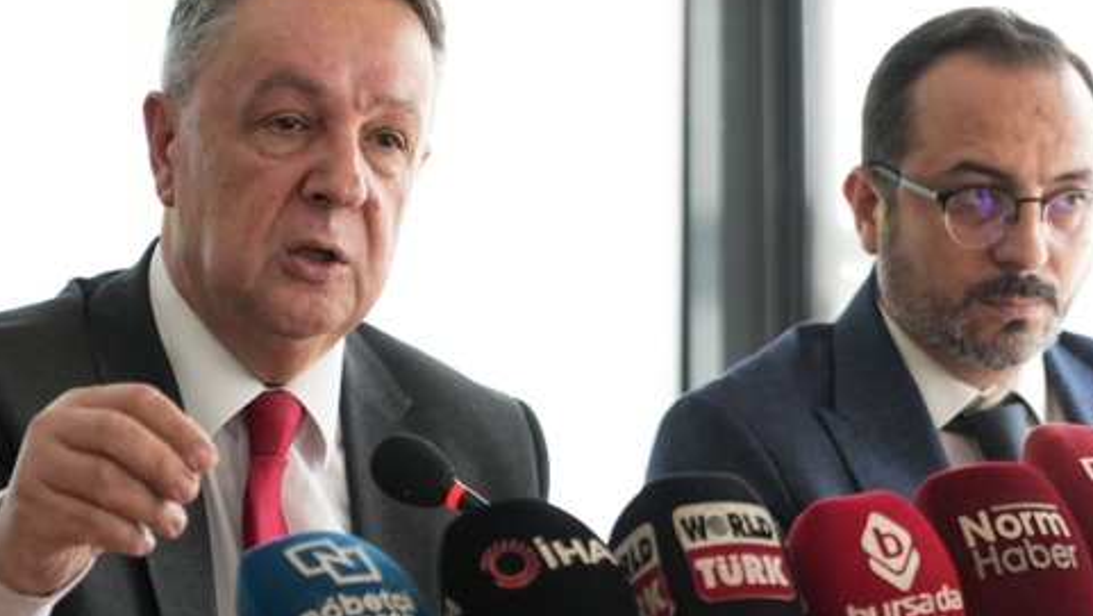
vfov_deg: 8.4
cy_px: 339
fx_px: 4175
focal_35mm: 144
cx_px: 479
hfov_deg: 14.9
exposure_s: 1/125
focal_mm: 70
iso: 1250
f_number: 4
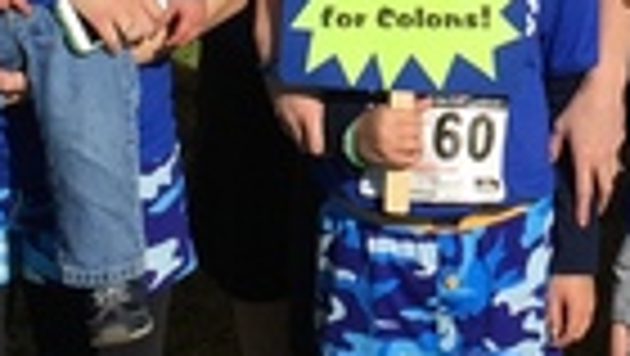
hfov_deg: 13.0
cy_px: -379
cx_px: 670
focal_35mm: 163
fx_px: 2725
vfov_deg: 7.2
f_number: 2.2
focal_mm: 4.15
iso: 32
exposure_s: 1/3300
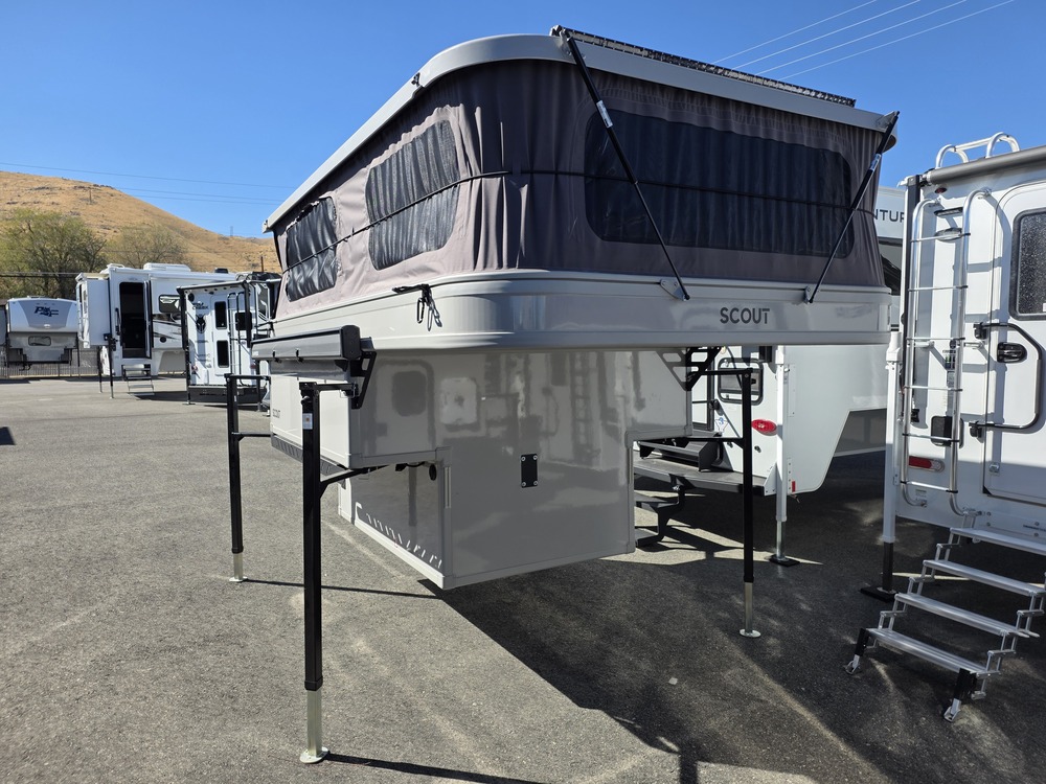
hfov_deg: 73.9
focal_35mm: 23
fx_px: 695
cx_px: 523
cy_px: 392
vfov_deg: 58.9
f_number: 1.7
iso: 80
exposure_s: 1/4434
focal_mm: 6.25
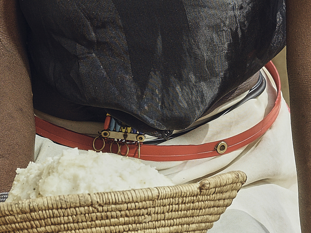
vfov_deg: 6.1
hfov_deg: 8.2
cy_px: -55
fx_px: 2164
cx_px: 206
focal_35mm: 241
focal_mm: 50
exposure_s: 1/750
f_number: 9.5
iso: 100
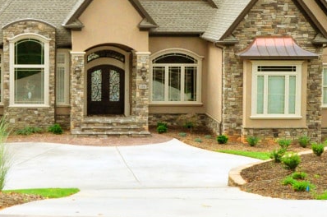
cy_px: 39
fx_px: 979
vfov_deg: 12.6
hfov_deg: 18.7
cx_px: 41
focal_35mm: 108
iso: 3200
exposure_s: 1/1000
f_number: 10
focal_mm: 28
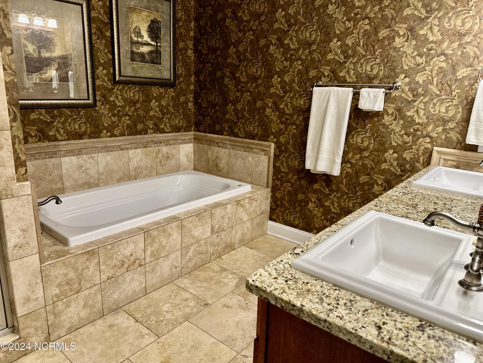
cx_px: 242
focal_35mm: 24
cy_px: 182
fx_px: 335
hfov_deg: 71.6
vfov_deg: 56.8
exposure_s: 1/60
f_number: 1.78
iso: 200
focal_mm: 6.86
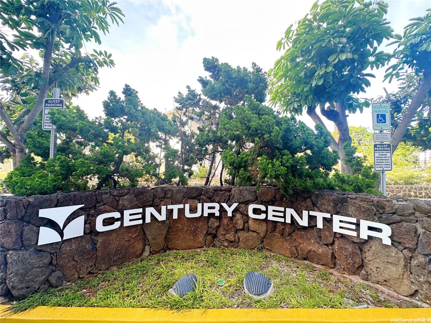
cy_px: 162
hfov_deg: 102.1
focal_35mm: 14
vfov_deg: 85.7
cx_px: 216
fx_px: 174
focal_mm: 2.22
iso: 50
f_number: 2.2
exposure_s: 1/99
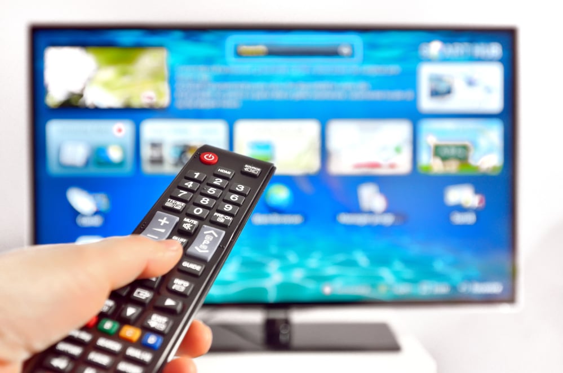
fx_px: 609
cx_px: 282
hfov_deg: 49.6
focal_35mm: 39
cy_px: 186
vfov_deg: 34.1
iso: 280
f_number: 4
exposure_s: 1/50
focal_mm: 26
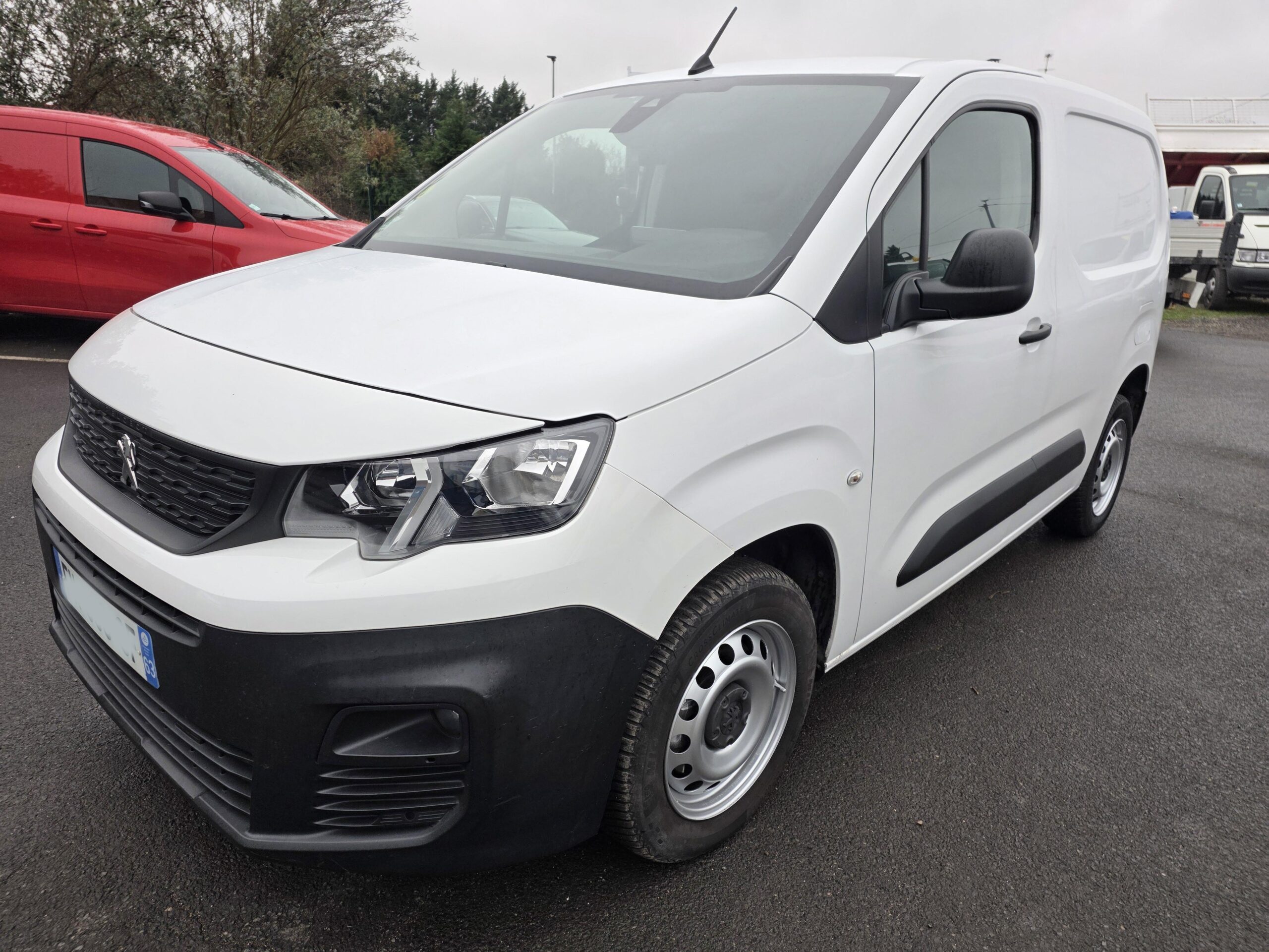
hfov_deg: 73.9
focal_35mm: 23
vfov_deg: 58.9
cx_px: 634
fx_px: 843
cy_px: 476
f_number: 1.7
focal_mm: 6.25
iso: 50
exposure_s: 1/359
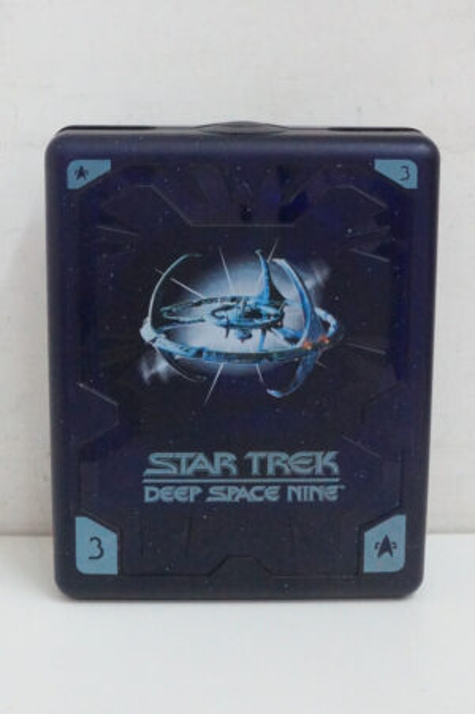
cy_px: 357
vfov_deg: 67.4
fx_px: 535
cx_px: 238
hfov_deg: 47.9
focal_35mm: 27
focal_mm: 18
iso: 3200
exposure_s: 1/60
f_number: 8
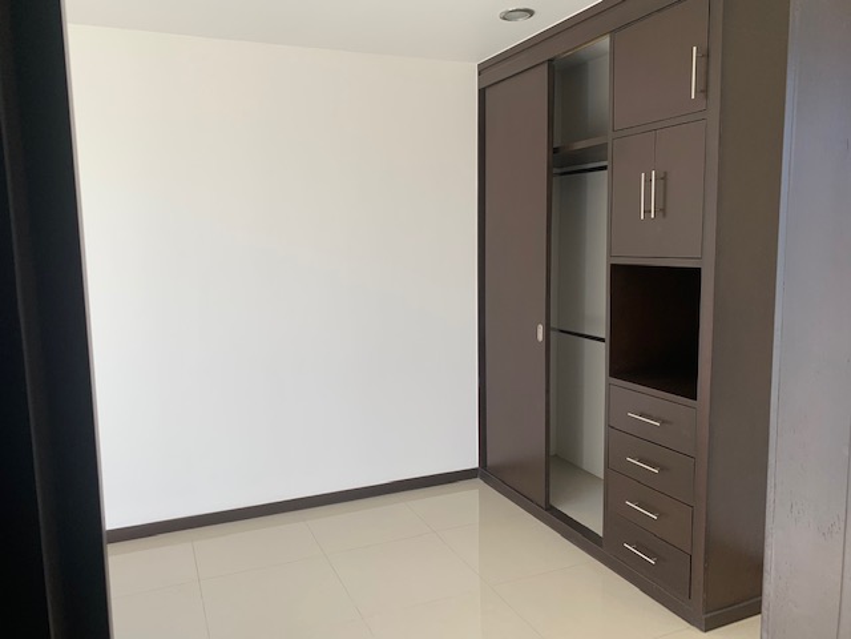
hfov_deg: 67.3
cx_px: 426
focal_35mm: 26
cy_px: 320
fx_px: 639
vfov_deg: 53.1
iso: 25
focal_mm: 4.25
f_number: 1.8
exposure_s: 1/153
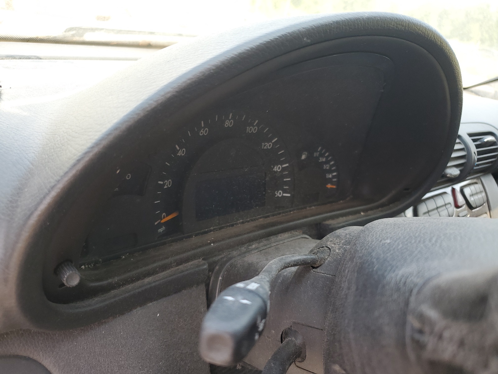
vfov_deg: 53.1
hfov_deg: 67.3
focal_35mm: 26
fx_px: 374
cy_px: 187
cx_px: 249
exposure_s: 1/147
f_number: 1.5
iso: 50
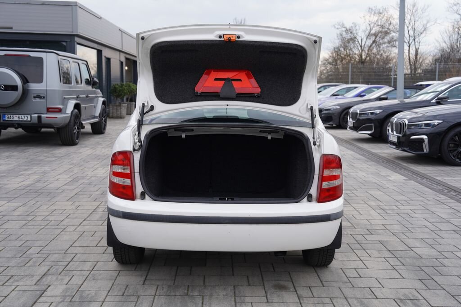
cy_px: 154
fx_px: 576
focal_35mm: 45
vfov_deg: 29.9
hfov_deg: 43.6
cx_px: 230
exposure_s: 1/200
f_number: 5.6
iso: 100
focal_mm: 45
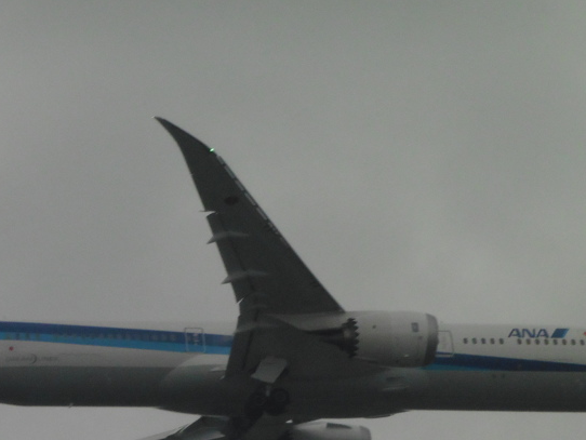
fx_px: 9247
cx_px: 250
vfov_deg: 2.7
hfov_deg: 3.6
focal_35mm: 546
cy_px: 354
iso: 400
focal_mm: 51.5
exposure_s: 1/200
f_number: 5.9
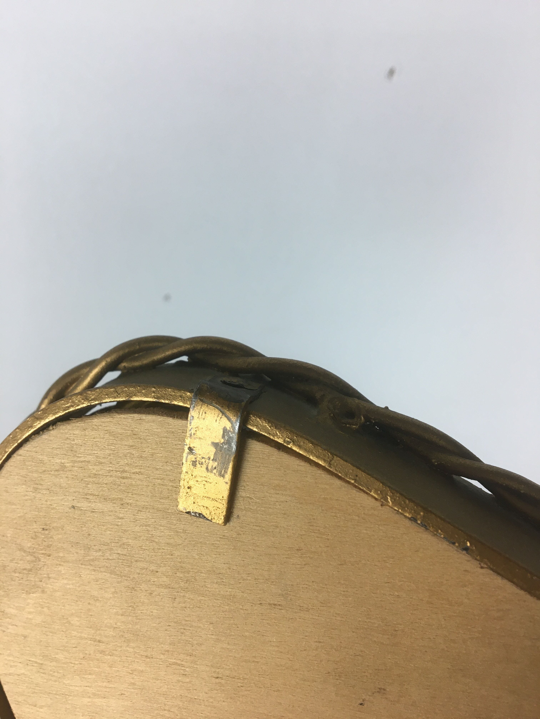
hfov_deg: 48.2
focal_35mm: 29
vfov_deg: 61.7
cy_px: 360
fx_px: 603
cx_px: 270
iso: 25
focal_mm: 4.15
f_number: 2.2
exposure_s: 1/33
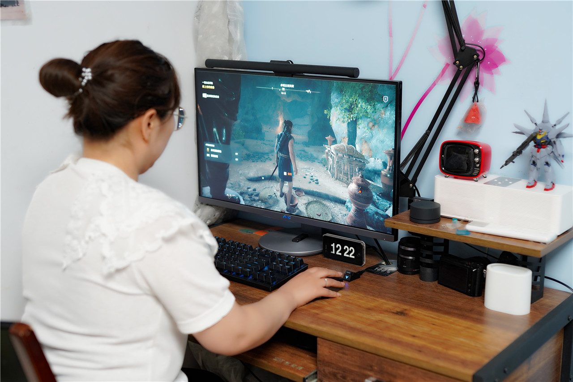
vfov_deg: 27.0
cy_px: 191
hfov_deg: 39.6
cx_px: 286
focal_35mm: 50
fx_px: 796
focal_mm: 50
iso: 640
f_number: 2.8
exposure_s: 1/50
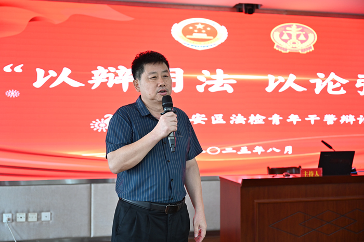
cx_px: 182
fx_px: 434
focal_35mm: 43
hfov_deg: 45.5
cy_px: 121
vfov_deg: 31.1
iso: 1600
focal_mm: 43
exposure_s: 1/320
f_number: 2.8
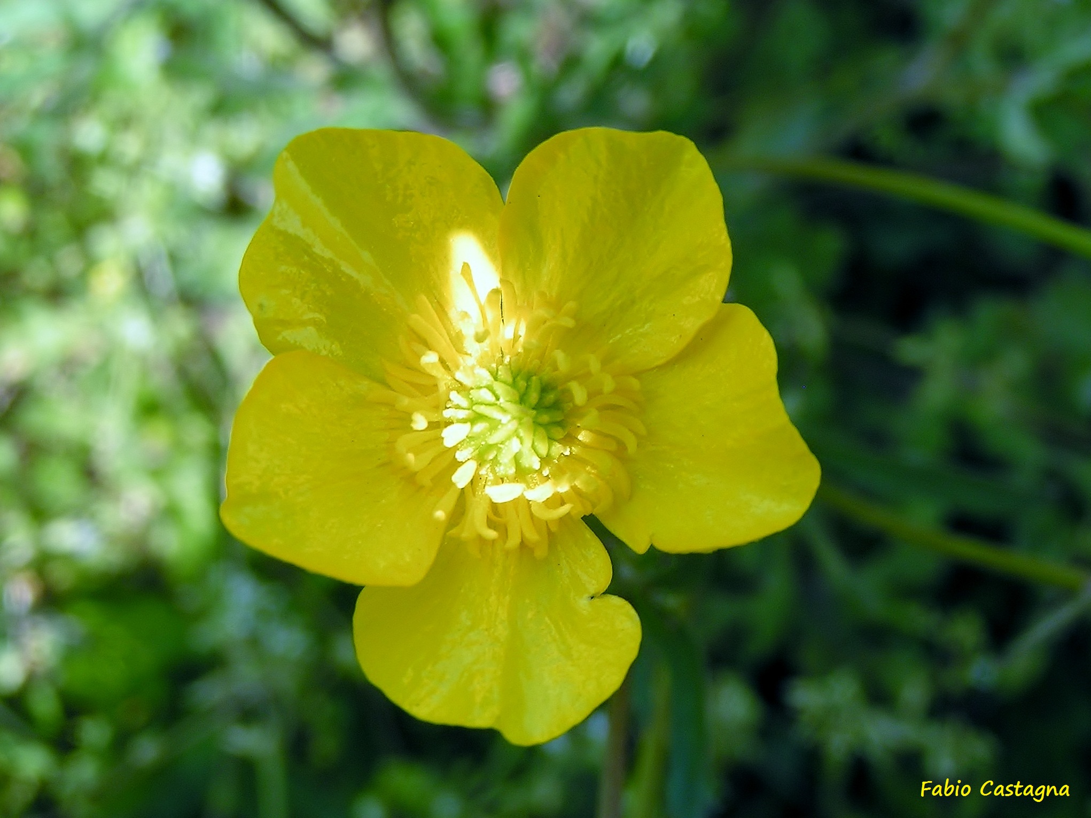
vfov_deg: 23.3
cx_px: 546
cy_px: 409
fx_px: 1985
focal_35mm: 63
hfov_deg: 30.7
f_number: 5
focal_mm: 9.7
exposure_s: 1/200
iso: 50
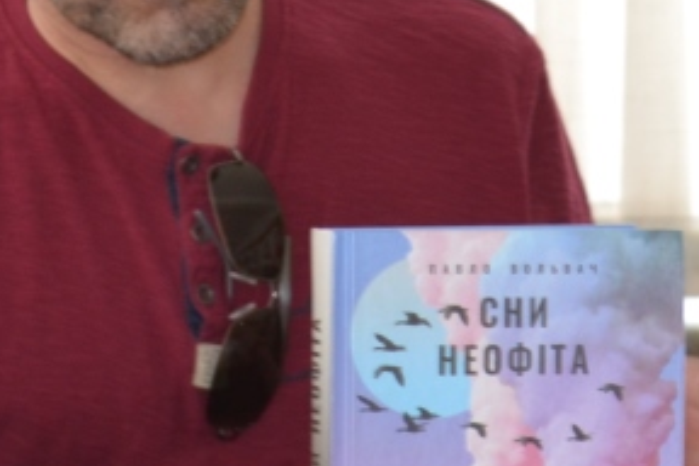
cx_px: 917
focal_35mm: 267
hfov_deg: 7.6
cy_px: -28
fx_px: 5184
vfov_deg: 5.1
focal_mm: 50
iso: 500
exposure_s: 1/30
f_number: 5.6
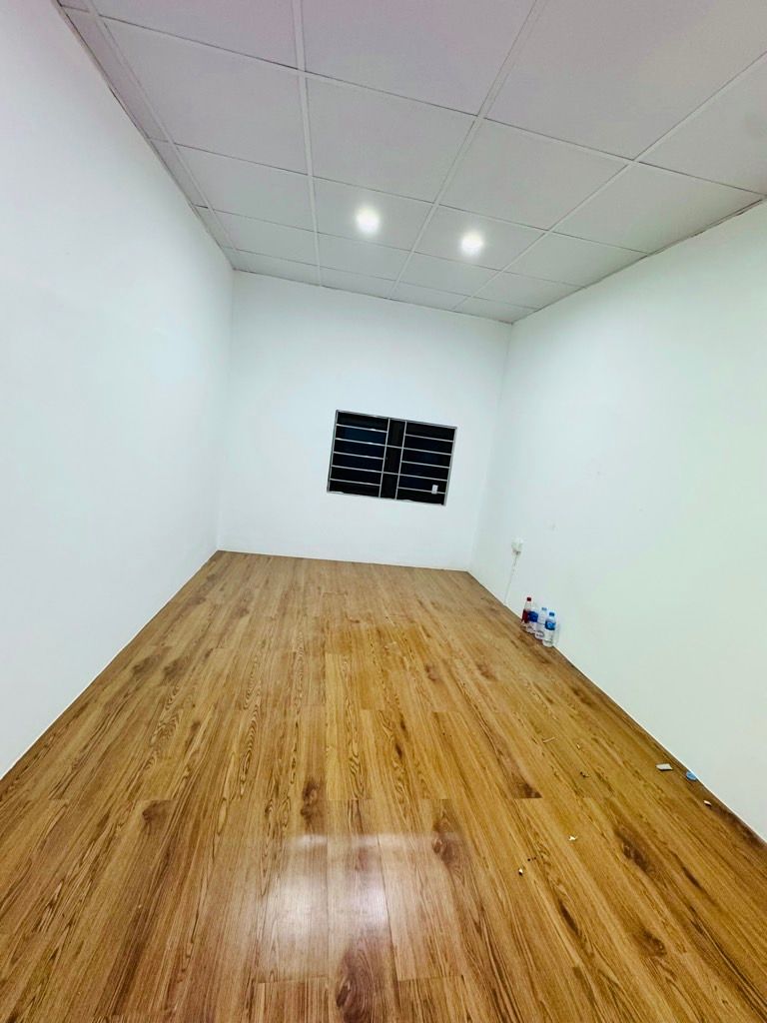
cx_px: 384
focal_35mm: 14
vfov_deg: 102.1
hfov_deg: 85.7
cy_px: 512
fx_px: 414
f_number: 2.2
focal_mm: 2.22
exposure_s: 1/100
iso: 200
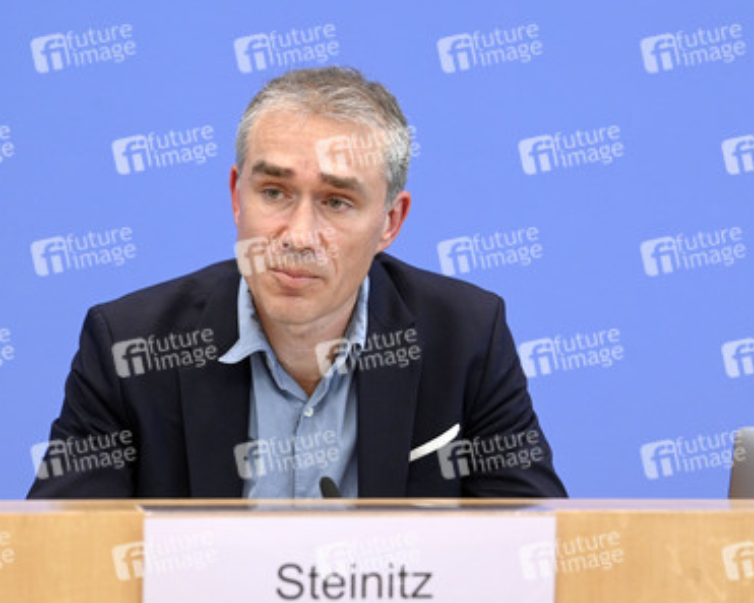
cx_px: 314
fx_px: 2187
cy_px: 303
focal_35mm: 98
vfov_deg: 15.7
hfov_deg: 19.5
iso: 4000
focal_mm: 86
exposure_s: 1/400
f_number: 6.3
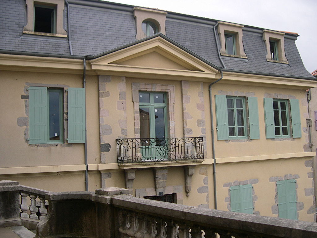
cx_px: 158
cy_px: 119
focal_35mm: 35
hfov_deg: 52.6
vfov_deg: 40.7
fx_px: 321
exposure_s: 1/210
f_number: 2.7
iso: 100
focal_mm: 7.5
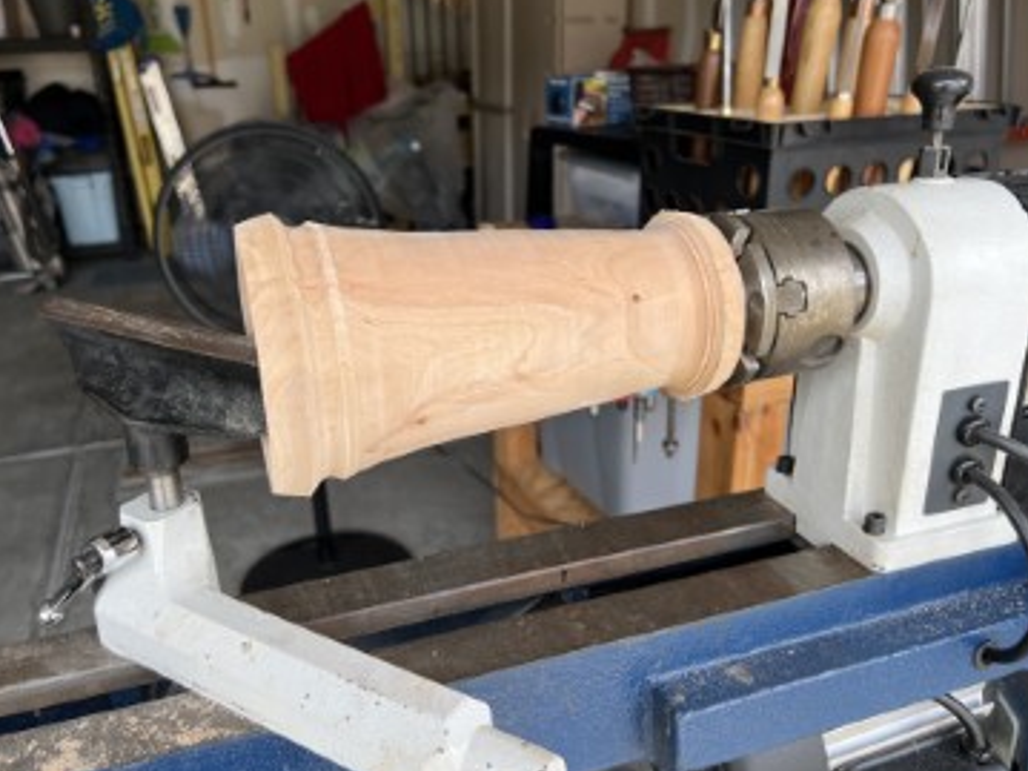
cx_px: 498
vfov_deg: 48.2
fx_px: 861
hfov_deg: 61.7
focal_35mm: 29
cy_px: 367
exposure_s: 1/544
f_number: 1.5
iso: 50
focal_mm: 5.7
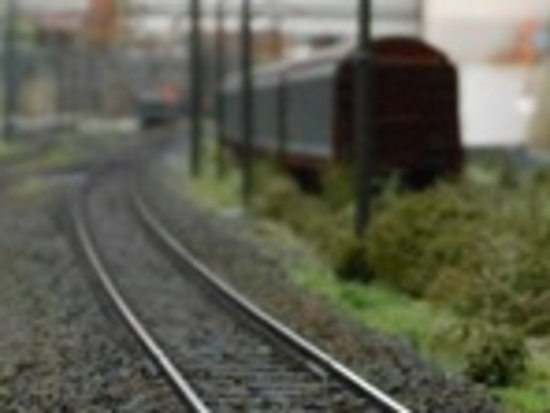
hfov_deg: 13.5
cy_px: 130
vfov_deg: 10.4
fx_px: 2272
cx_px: -74
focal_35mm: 143
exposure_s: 1/15
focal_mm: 5.9
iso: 400
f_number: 4
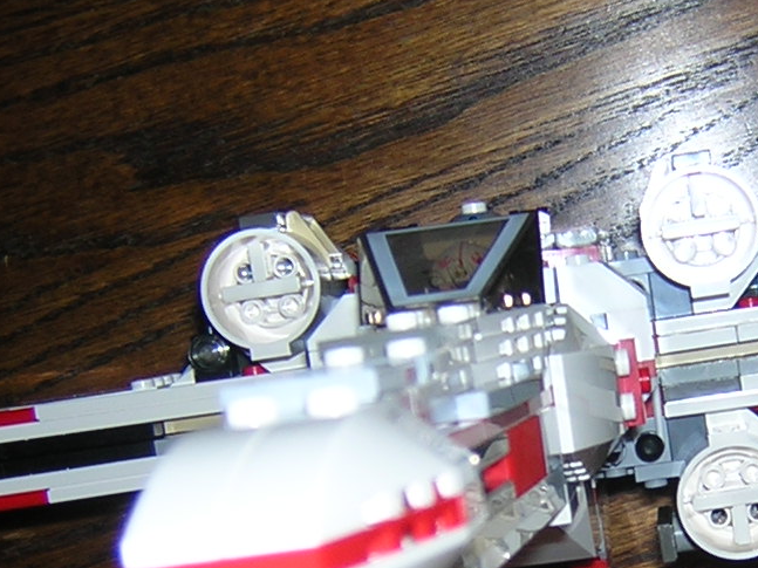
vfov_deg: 16.4
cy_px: 473
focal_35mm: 89
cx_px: 661
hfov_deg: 21.6
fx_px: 1949
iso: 100
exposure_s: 1/60.1
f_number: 2.6
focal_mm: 4.7
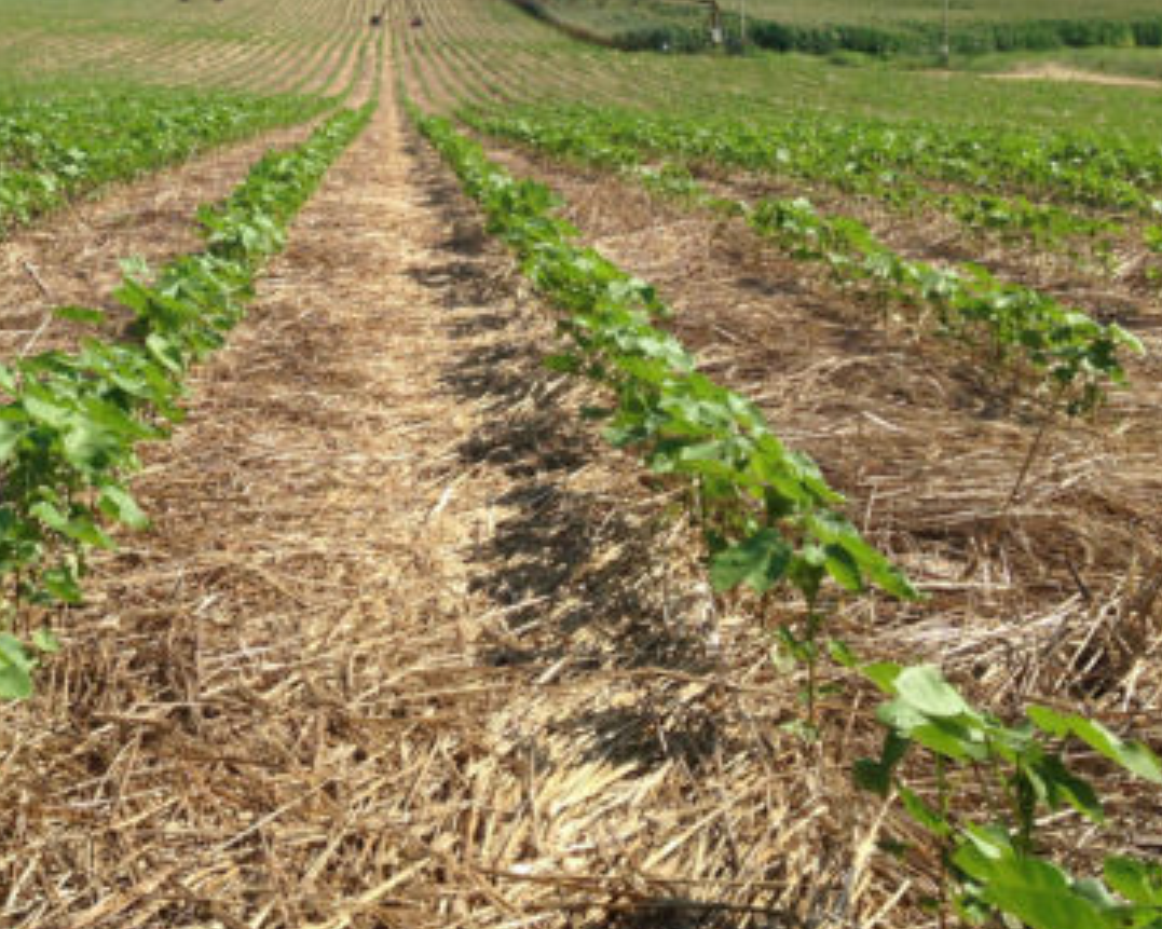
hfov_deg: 27.2
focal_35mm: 69
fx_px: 2372
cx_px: 301
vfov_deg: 21.8
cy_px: 149
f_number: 2.4
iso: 50
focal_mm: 4.12
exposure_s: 1/1427
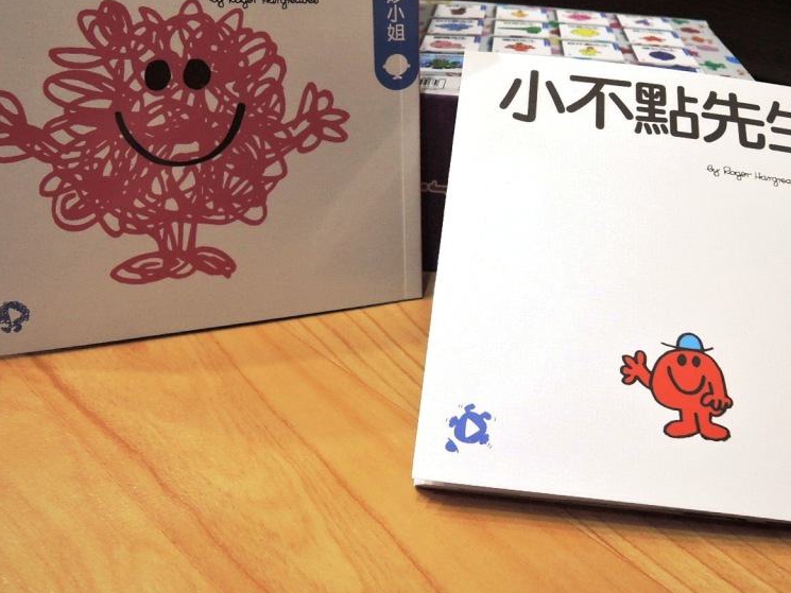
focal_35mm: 33
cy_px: 207
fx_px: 754
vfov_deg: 42.5
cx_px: 452
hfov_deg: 55.1
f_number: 2.5
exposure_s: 1/30
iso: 400
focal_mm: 5.1
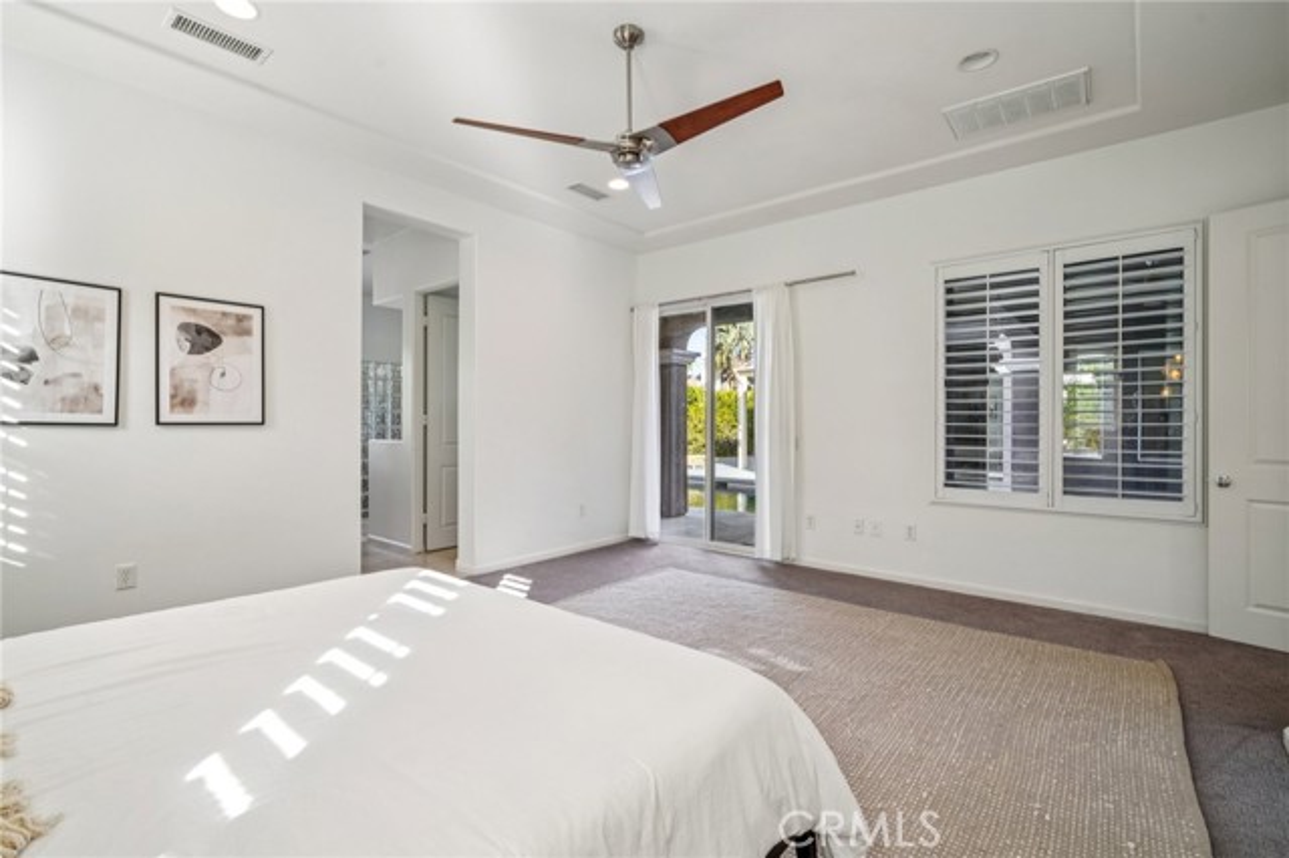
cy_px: 429
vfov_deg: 73.7
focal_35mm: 16
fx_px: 573
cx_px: 644
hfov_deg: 96.8
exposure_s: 1/30
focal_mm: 16
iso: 250
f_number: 8
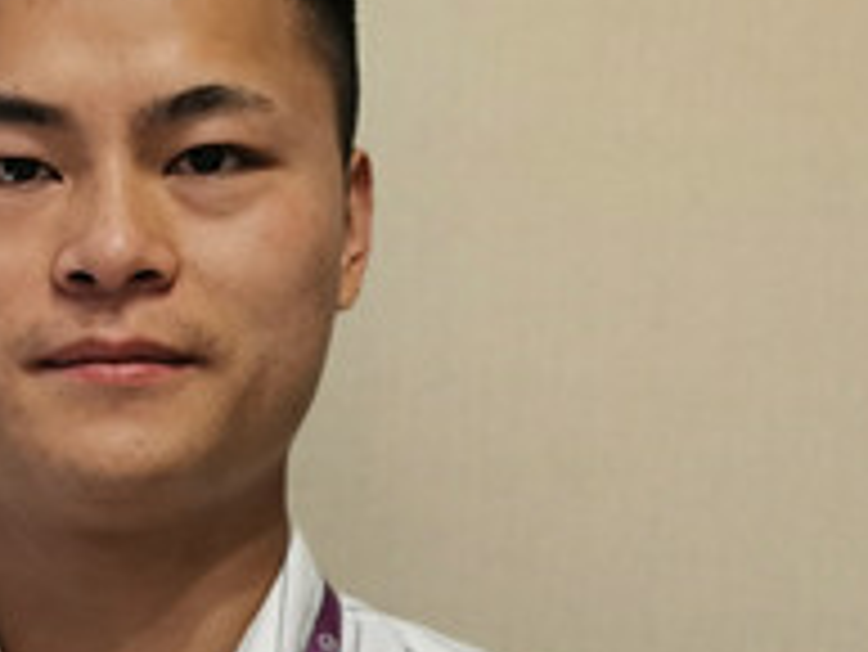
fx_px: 2635
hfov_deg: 18.4
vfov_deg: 13.9
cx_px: 58
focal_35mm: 105
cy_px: 652
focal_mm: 5.56
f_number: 1.6
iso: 160
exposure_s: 1/50
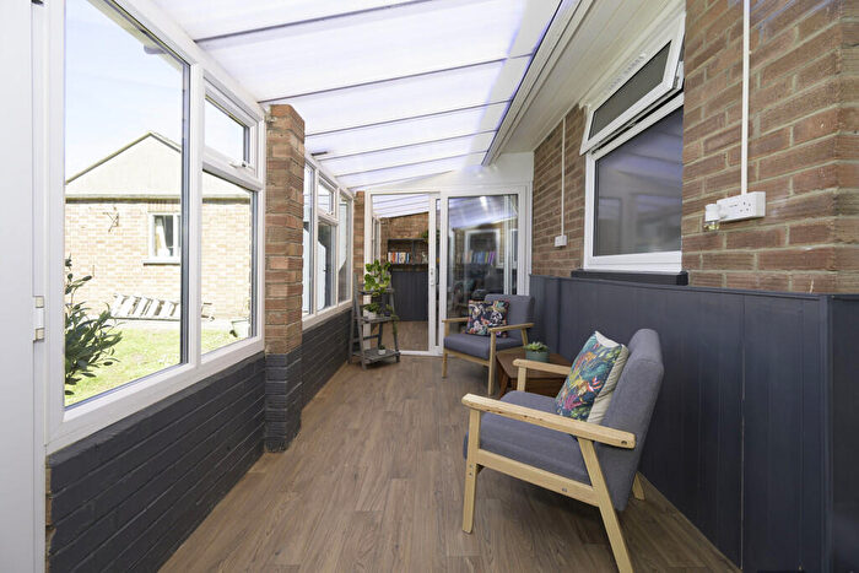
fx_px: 334
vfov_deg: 81.2
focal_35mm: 14
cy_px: 286
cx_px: 430
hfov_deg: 104.2
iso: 400
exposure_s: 1/160
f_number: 7.1
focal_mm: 14
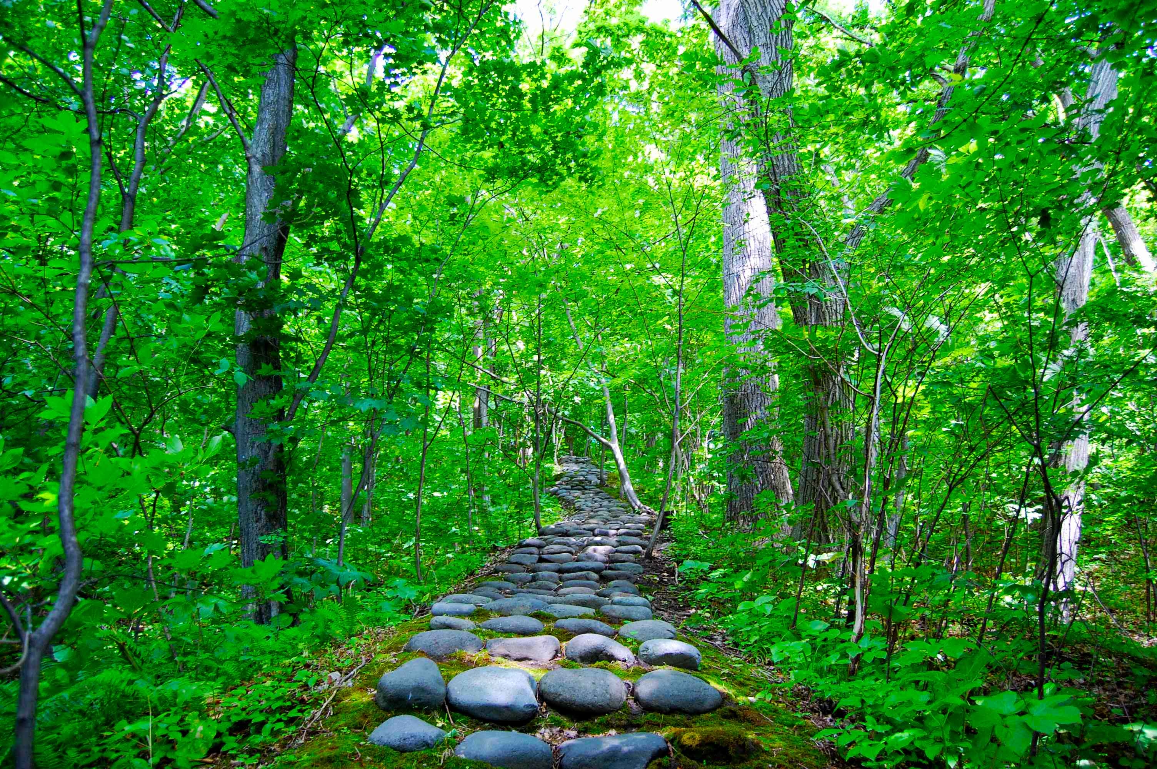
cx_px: 578
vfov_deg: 47.8
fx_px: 867
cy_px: 384
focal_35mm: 27
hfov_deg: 67.4
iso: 400
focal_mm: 18
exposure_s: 1/60
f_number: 4
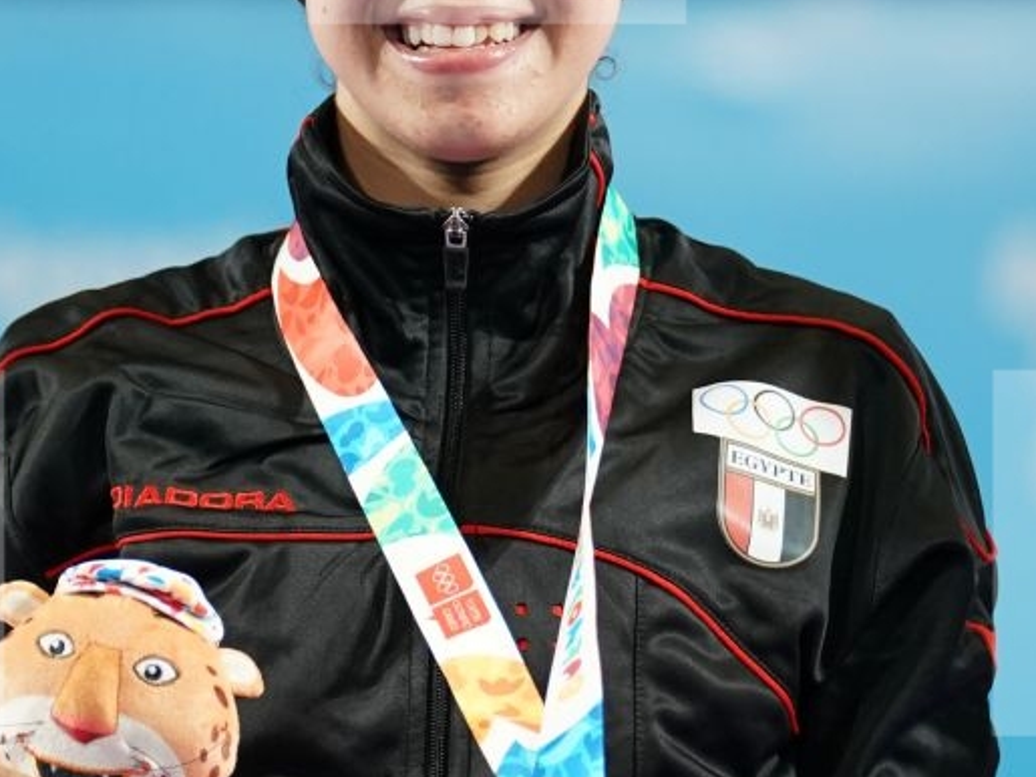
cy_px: 554
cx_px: 499
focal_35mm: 412
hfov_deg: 4.8
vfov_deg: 3.6
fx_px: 12328
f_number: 2.8
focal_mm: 123
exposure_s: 1/500
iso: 1250
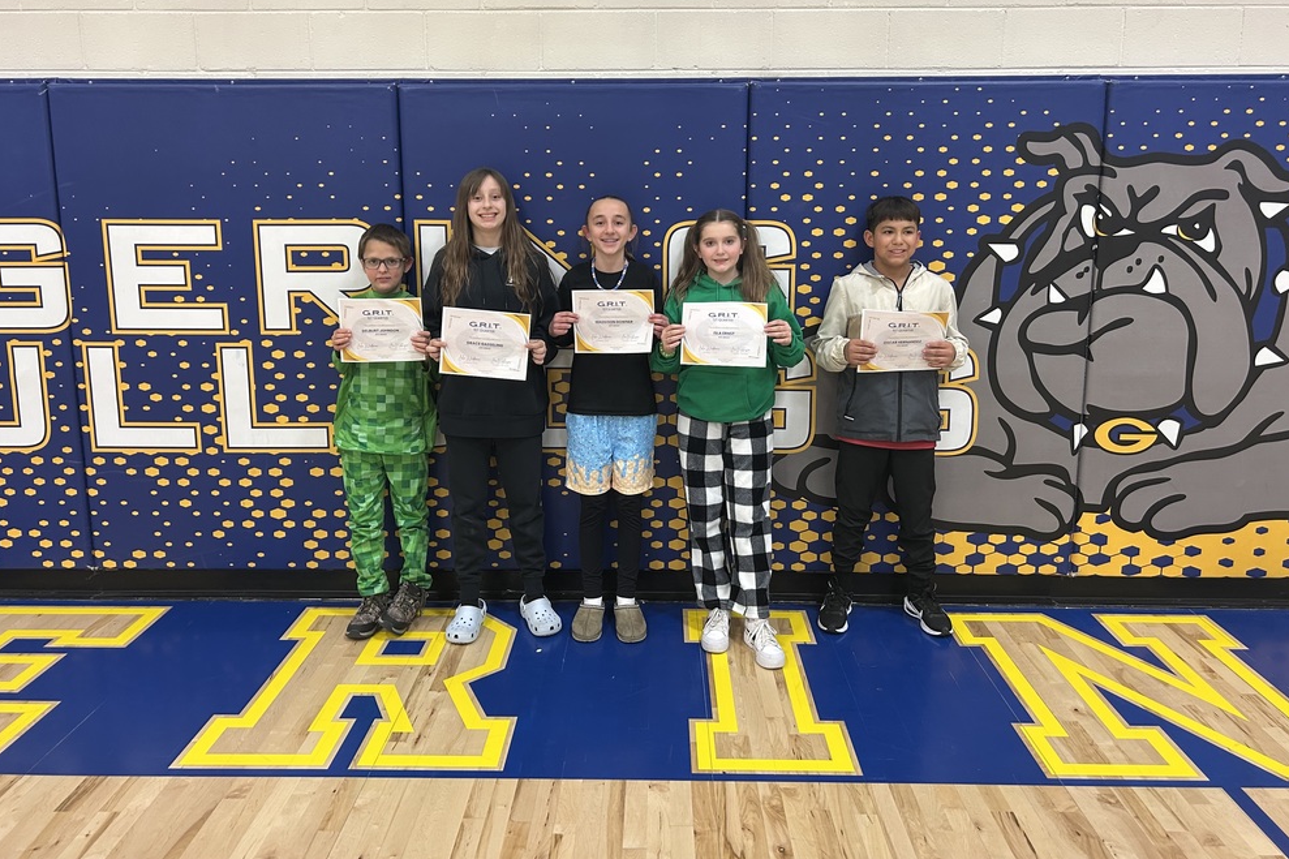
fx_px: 1002
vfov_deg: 46.3
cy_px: 369
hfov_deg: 65.5
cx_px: 639
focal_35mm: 28
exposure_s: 1/60
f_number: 1.5
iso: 160
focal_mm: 5.7
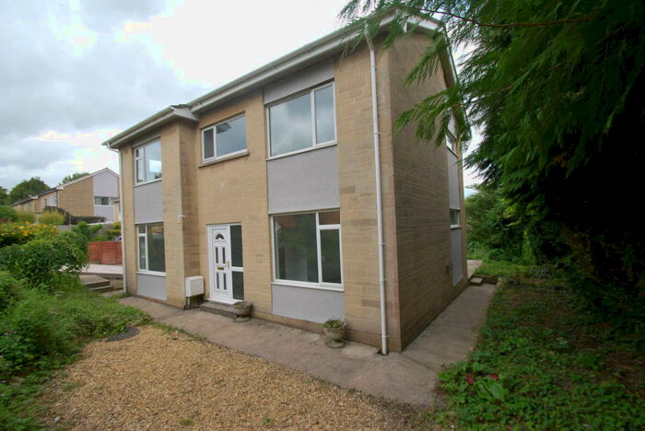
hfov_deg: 100.3
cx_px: 322
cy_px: 216
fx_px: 269
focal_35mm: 15
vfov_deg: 77.4
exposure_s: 1/160
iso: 100
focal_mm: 10
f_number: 6.3
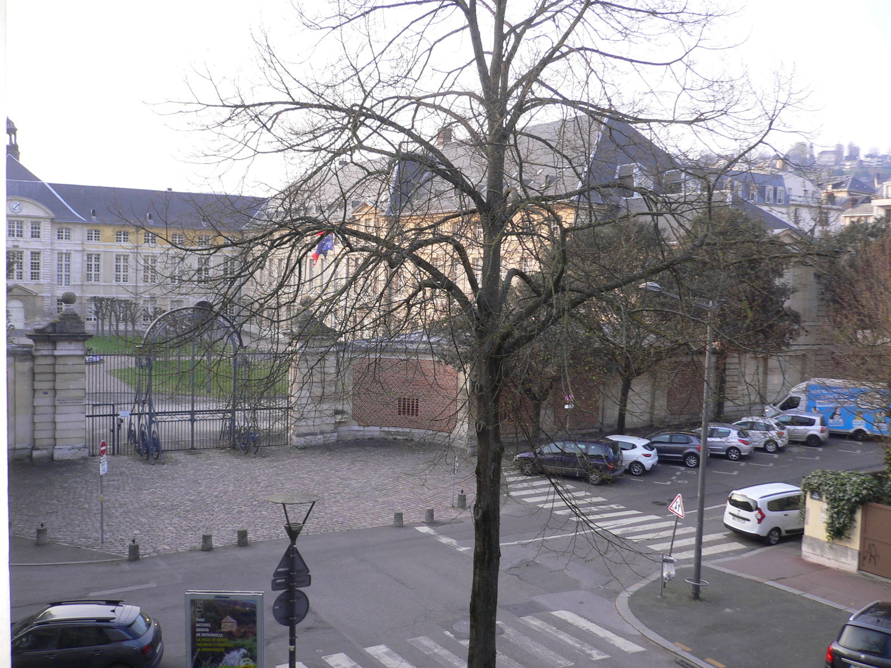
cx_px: 446
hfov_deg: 52.6
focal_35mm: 35
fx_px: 901
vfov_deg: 40.7
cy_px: 334
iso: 100
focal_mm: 5.8
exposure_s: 1/200
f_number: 2.8
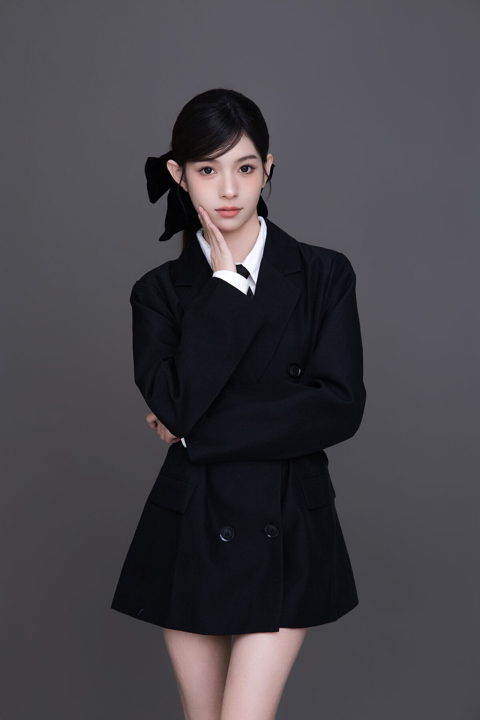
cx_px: 240
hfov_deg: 14.9
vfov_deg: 22.1
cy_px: 360
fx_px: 1840
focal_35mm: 92
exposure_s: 1/60
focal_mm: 93
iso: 3200
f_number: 8
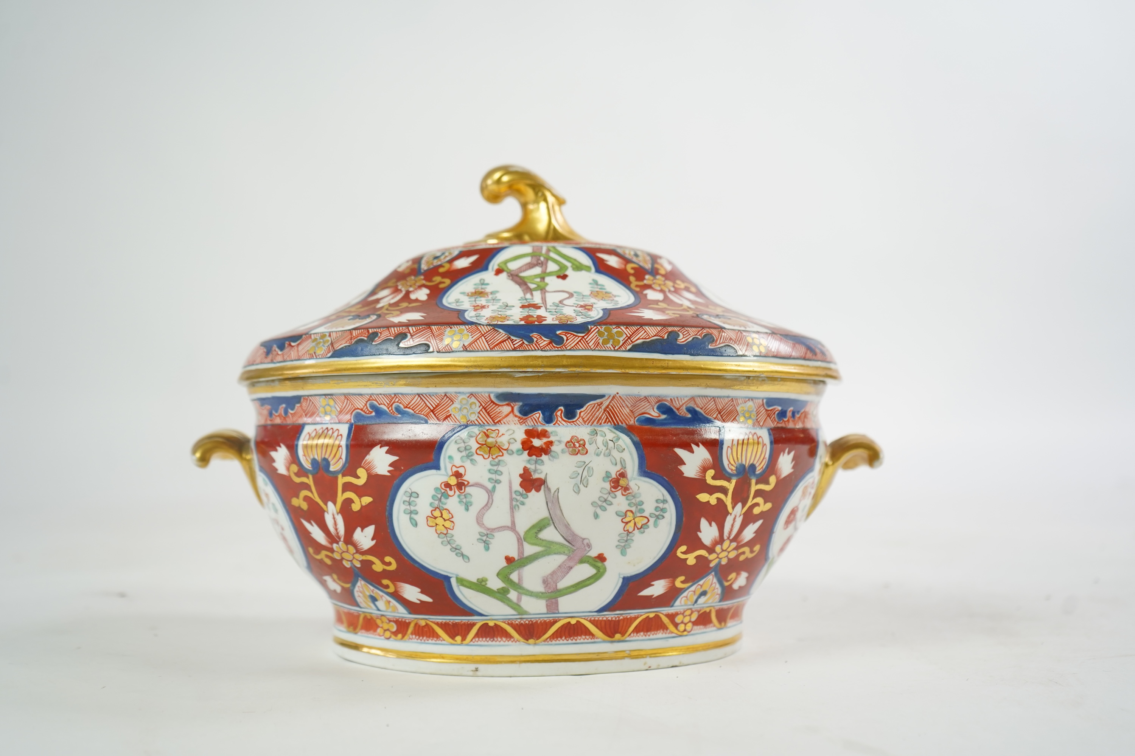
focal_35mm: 35
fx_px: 1103
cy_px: 378
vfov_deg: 37.9
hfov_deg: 54.4
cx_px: 568
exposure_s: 1/100
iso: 640
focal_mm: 35
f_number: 4.5
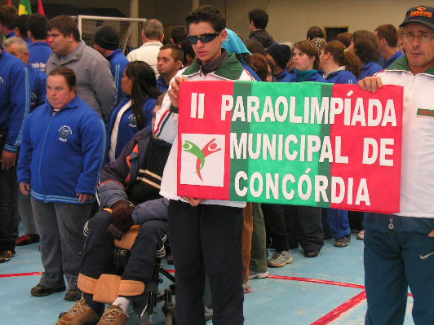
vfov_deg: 19.1
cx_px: 250
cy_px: 161
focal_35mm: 77
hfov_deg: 25.3
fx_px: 965
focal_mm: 16.4
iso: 50
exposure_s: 1/9.8
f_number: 3.2
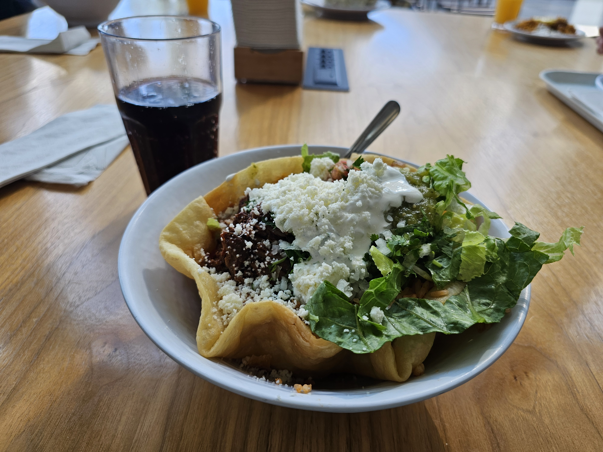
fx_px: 401
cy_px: 226
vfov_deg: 58.9
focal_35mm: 23
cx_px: 302
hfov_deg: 73.9
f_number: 1.7
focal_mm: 6.3
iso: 50
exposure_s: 1/180
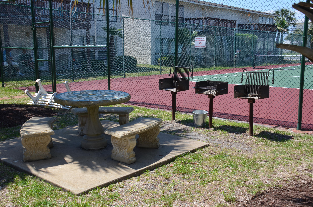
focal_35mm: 39
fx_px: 338
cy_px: 104
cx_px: 156
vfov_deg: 34.1
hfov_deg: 49.6
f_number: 8
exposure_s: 1/250
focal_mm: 26
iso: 180
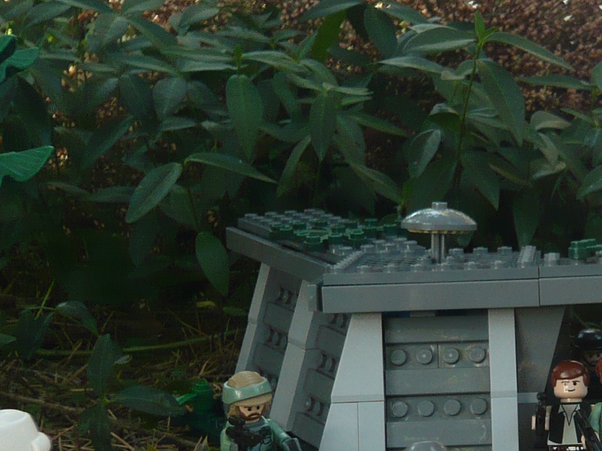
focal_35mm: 100
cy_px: 455
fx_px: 1739
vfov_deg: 14.5
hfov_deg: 18.9
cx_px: 660
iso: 100
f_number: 3
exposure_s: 1/60
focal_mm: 5.2
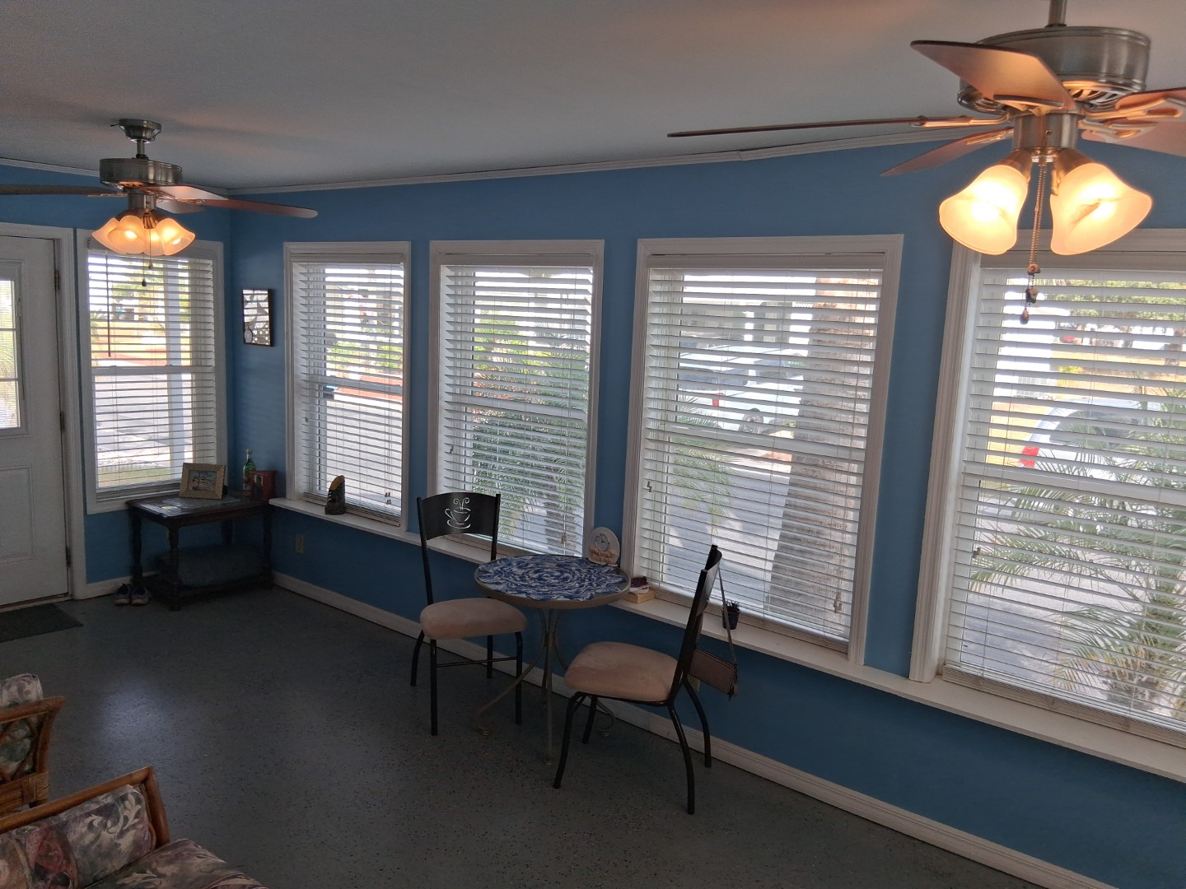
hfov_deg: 67.3
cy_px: 444
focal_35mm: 26
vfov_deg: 53.1
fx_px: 891
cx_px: 593
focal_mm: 3.98
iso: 32
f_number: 1.8
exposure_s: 1/120
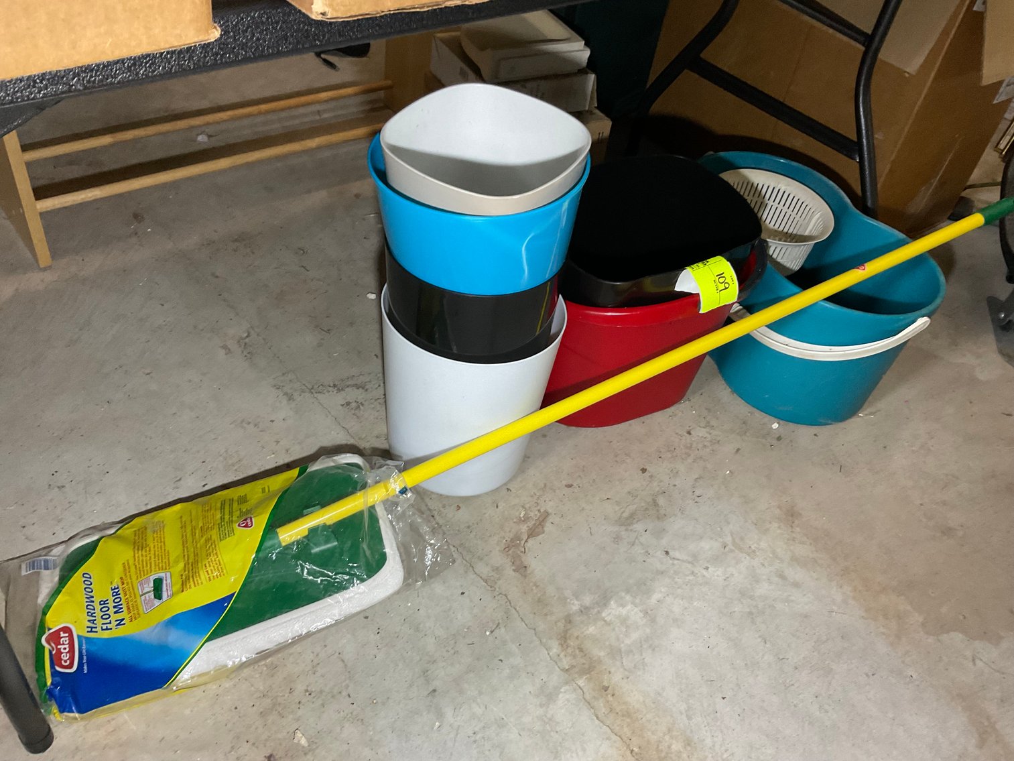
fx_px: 850
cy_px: 380
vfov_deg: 48.2
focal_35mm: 29
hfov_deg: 61.7
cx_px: 507
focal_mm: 3
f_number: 1.8
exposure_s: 1/60
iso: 125
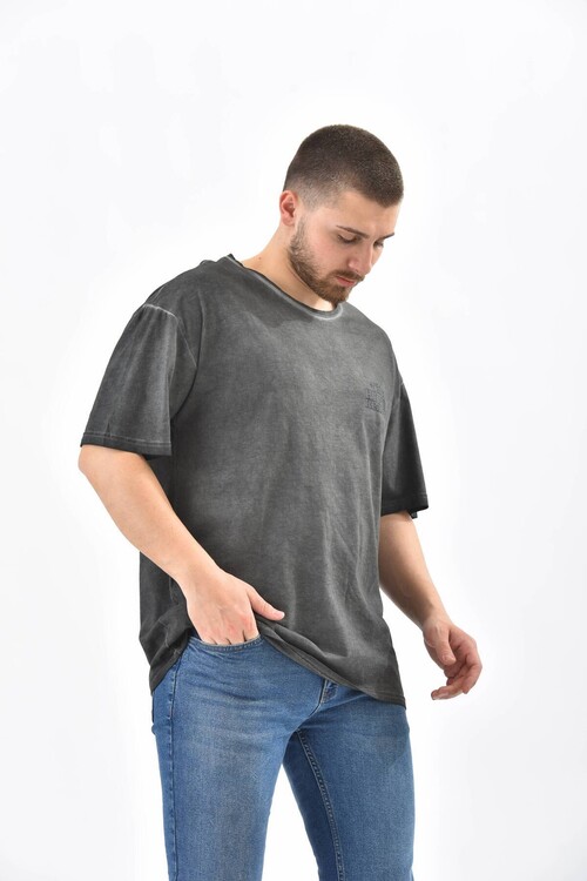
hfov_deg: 13.7
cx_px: 294
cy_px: 440
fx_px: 2446
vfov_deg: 20.4
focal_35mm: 100
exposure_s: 1/160
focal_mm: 100
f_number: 7.1
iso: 100
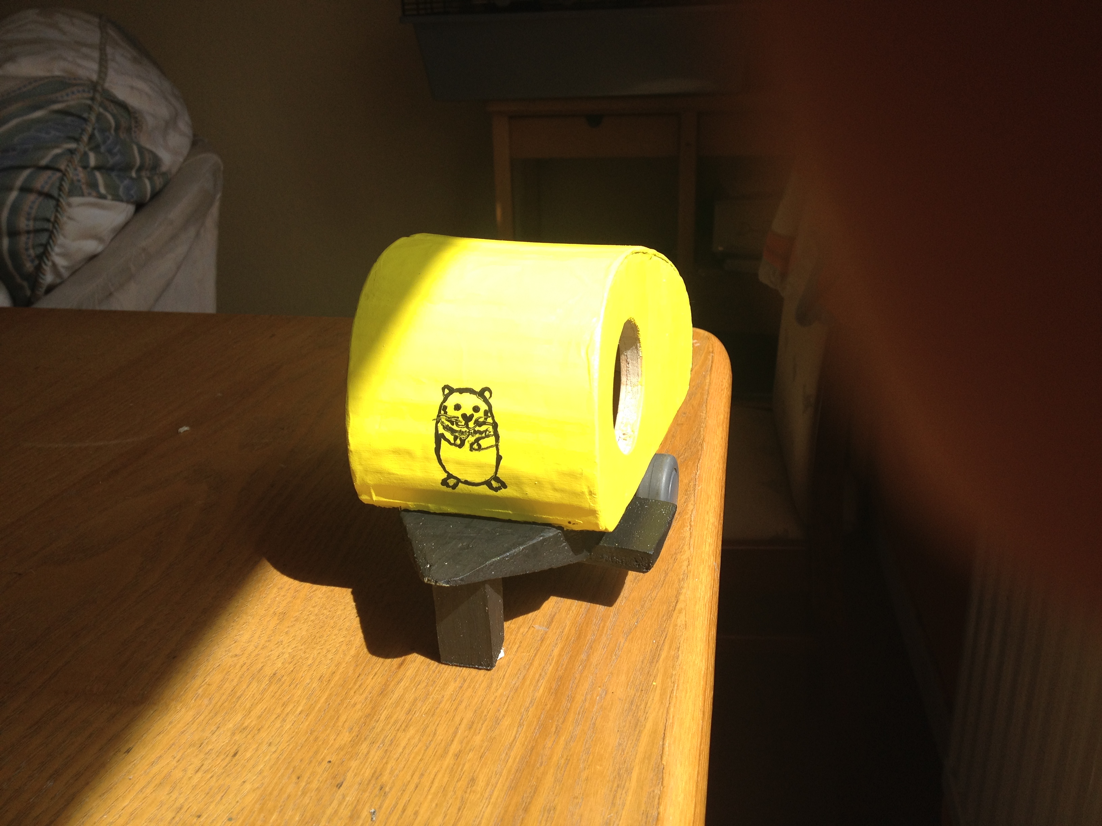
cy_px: 413
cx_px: 551
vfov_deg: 40.7
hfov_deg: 52.6
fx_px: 1114
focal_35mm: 35
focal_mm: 4.28
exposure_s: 1/789
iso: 50
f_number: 2.4
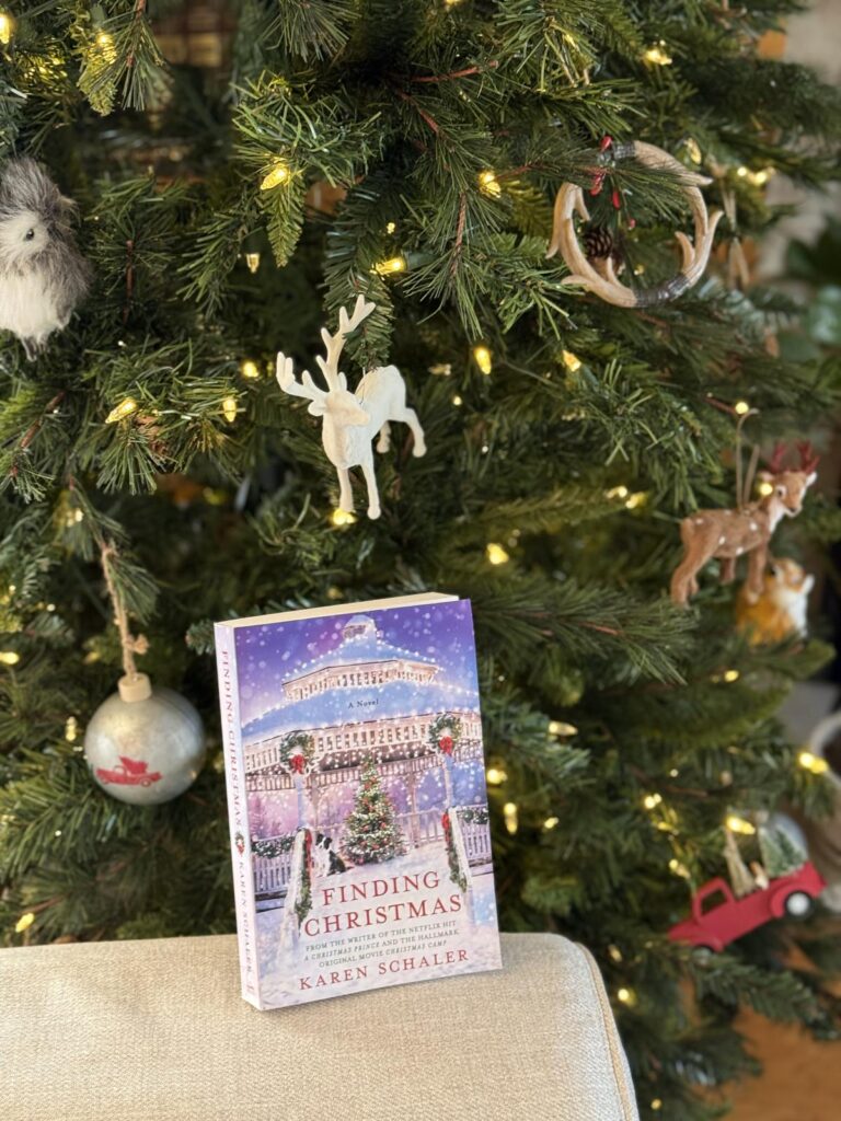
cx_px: 420
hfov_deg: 30.3
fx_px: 1555
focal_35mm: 48
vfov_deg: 39.7
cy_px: 560
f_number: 1.78
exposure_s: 1/60
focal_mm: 6.76
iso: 250
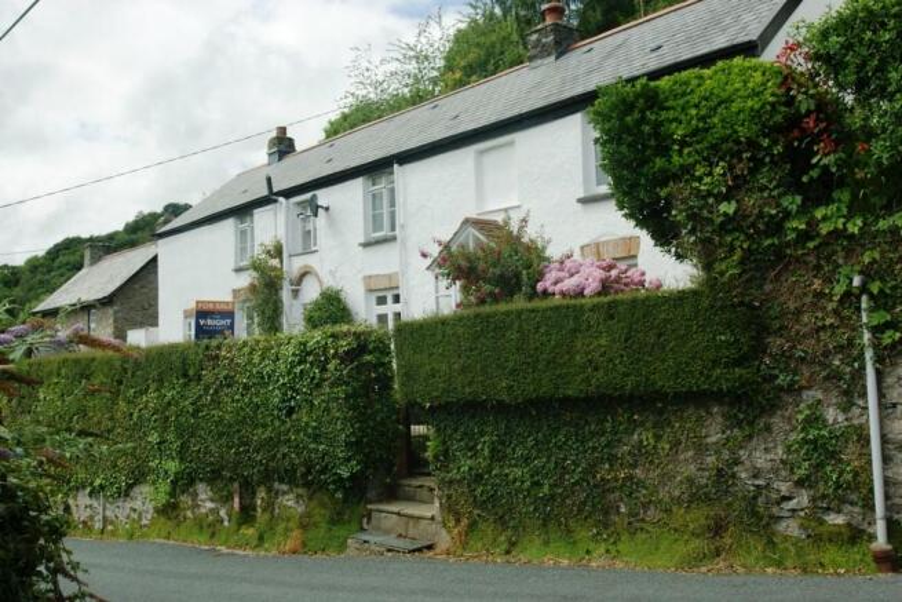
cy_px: 301
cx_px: 451
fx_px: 902
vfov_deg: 36.9
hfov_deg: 53.1
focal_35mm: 36
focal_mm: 24
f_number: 11
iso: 100
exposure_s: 1/125
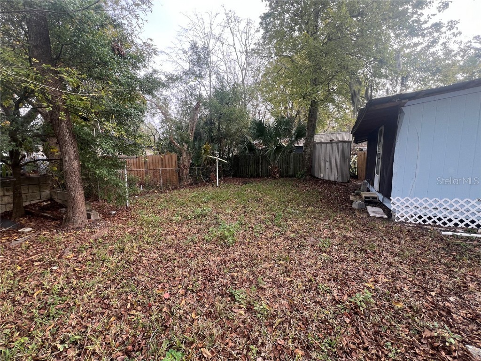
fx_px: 181
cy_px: 180
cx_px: 240
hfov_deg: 106.2
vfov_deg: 89.9
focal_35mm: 13
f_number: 1.8
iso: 32
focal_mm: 1.57
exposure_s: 1/130
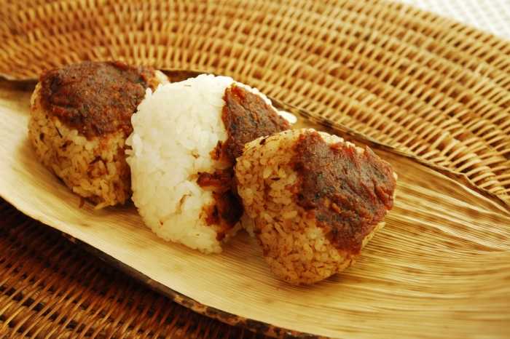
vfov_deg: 14.7
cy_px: 170
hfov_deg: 21.9
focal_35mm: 93
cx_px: 255
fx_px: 1317
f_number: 8
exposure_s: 1/6
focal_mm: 62
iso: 100
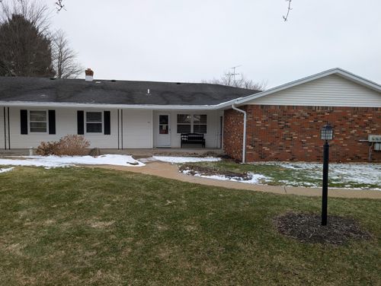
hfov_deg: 71.5
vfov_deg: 56.9
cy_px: 143
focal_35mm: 24
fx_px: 264
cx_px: 190
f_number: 1.68
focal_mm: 6.9
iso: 21
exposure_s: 1/272
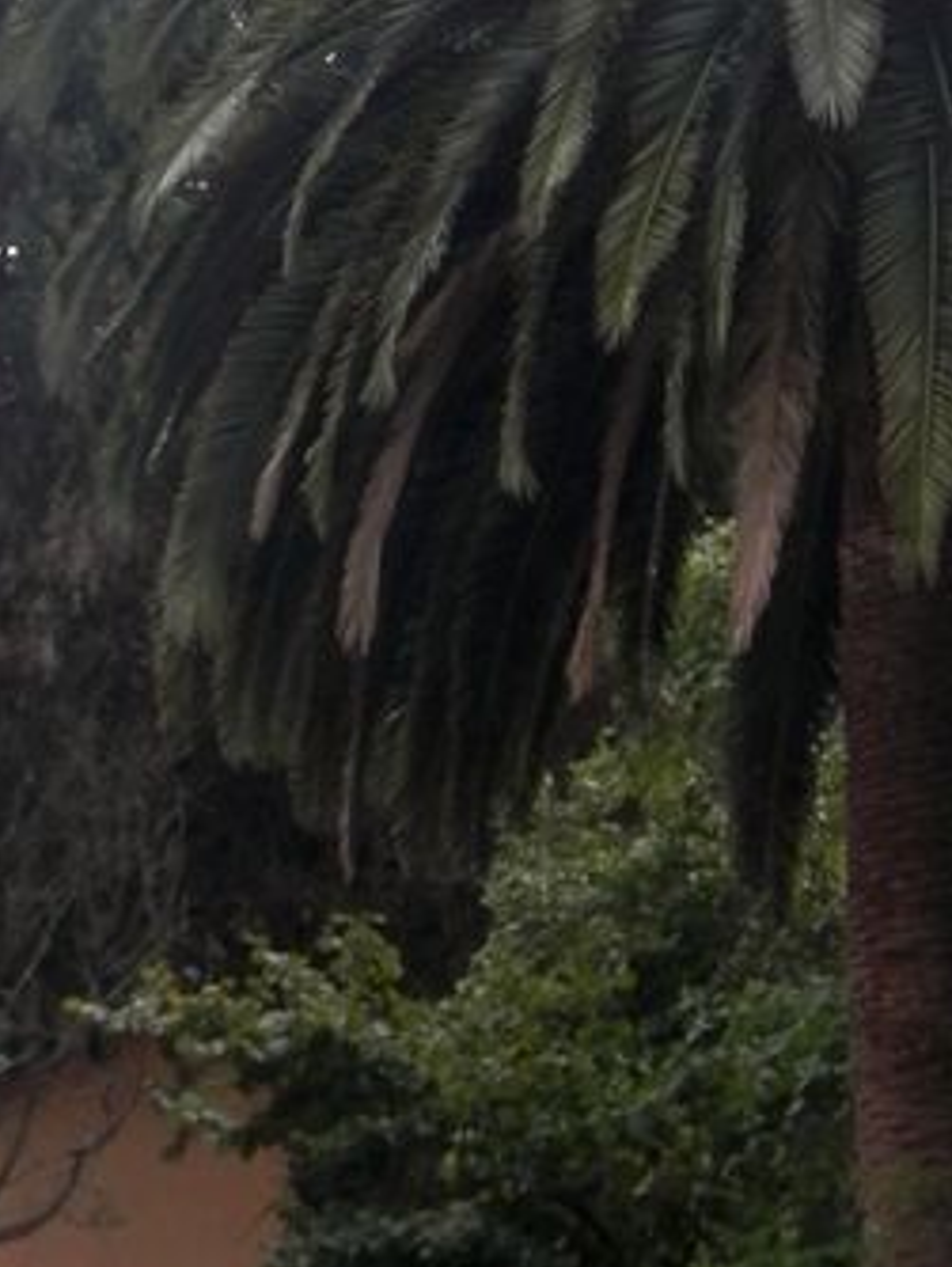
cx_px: 1085
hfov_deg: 8.4
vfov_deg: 11.1
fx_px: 6446
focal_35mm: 176
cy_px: -38
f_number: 4
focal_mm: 8.9
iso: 80
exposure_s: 1/250
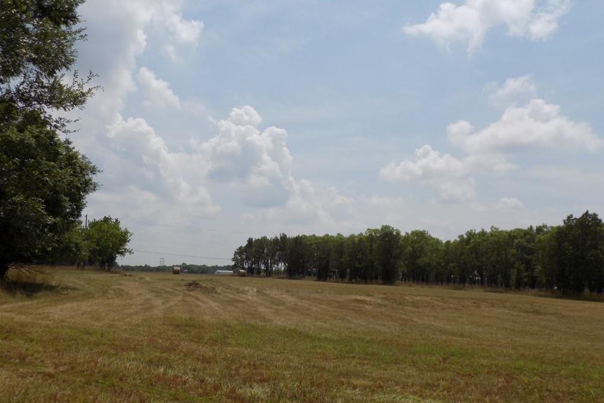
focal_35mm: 32
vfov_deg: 41.1
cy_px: 229
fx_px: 537
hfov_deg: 58.7
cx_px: 299
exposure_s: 1/250
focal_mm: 5.3
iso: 80
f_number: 10.6
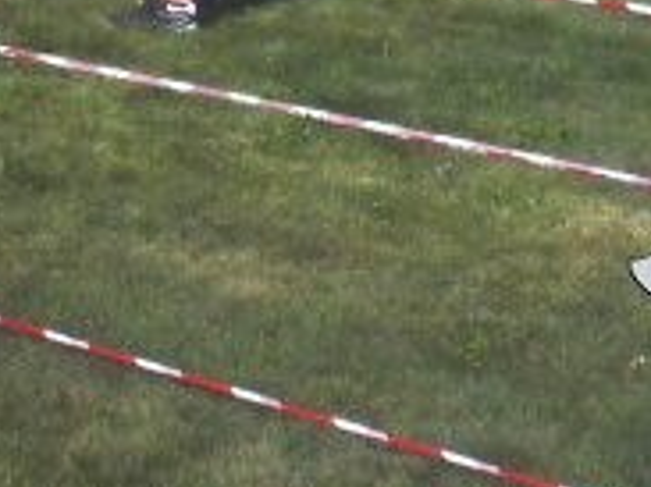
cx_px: -350
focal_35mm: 110
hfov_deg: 16.2
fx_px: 2067
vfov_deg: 12.6
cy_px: -313
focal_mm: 4.8
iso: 80
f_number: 6.3
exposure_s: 1/1000
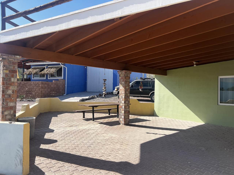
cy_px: 88
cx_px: 117
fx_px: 176
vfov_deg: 53.1
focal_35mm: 26
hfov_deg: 67.3
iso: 50
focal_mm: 5.7
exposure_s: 1/3077
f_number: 1.5
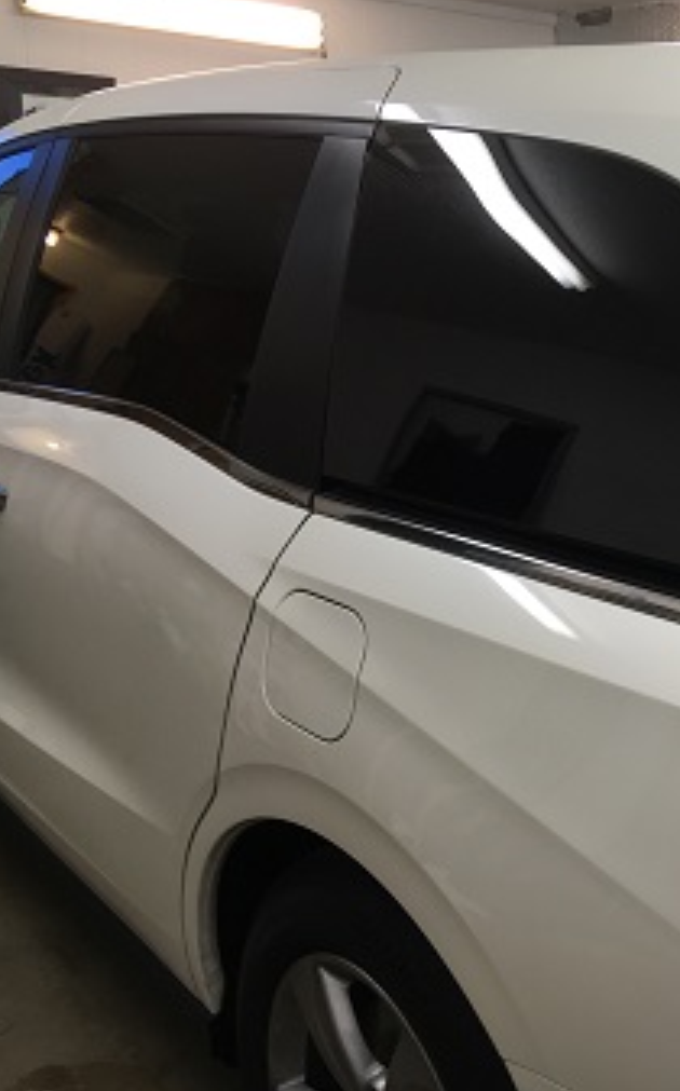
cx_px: 628
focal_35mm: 42
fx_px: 1248
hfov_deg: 29.1
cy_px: 539
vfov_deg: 47.2
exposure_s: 1/30
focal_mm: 4.15
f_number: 2.2
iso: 32
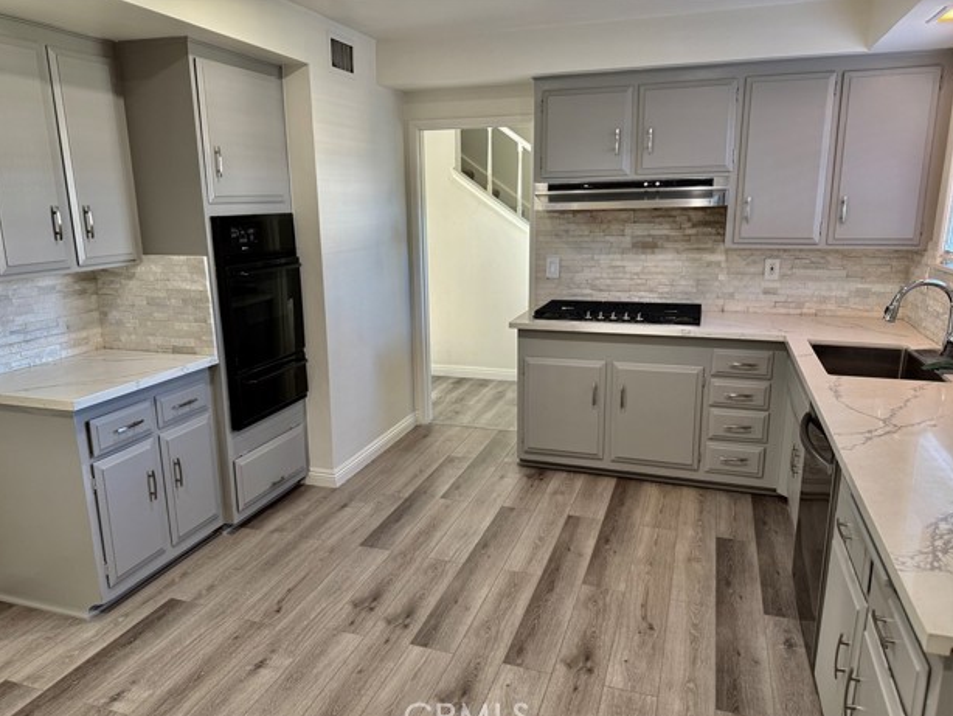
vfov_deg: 54.9
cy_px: 367
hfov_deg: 69.4
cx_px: 466
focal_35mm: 25
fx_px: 689
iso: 125
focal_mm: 6.76
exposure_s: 1/60
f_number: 1.78
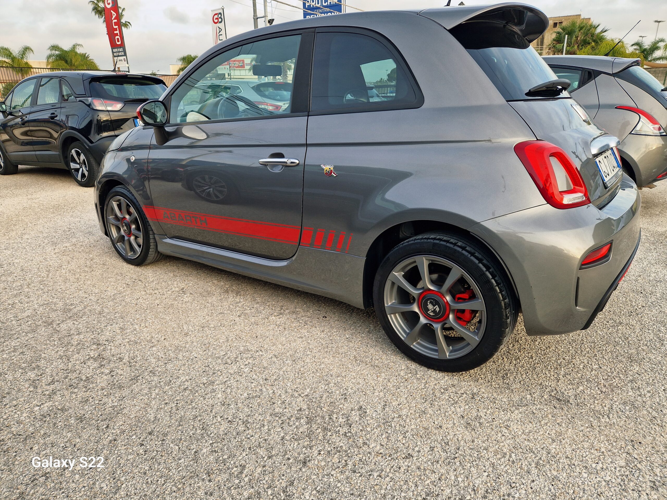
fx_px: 443
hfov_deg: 73.9
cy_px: 250
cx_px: 334
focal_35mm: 23
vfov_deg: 58.9
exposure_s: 1/180
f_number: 1.8
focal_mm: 5.4
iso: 50
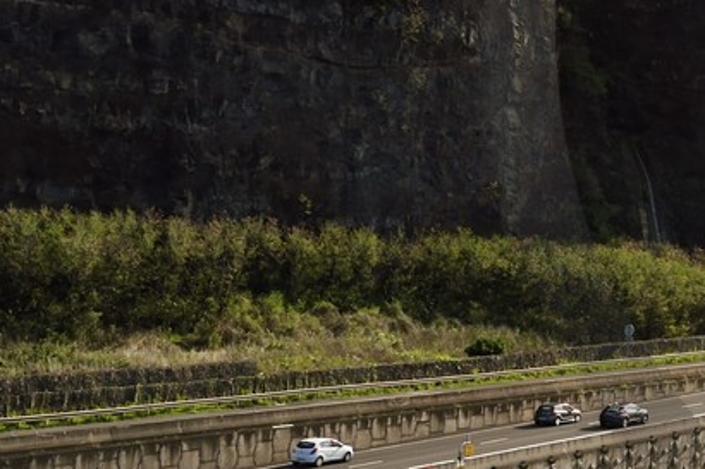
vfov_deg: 11.2
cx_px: 1188
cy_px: 21
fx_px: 2369
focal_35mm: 121
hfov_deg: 15.1
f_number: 9
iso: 200
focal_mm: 31
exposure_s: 1/400
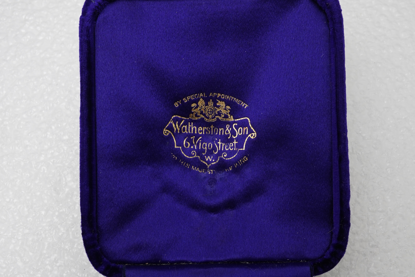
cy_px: 138
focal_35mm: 45
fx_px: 519
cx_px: 208
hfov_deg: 43.6
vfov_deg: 29.9
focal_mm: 30
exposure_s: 1/125
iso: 640
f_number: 22
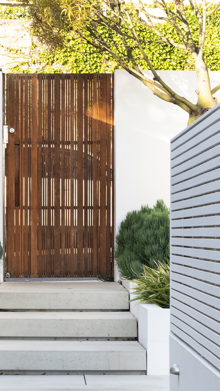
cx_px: 102
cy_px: 321
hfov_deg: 8.0
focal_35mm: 151
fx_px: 1566
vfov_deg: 14.1
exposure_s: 1/80
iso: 400
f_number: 10
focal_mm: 50
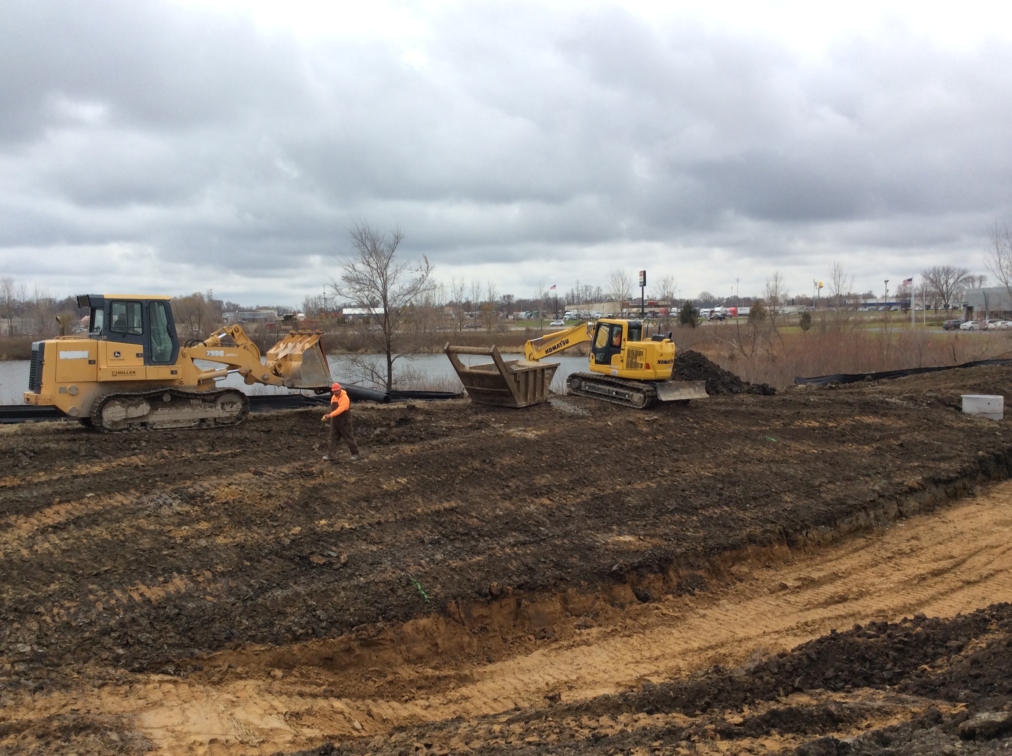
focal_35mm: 33
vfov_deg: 42.8
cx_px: 506
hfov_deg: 55.4
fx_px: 963
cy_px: 378
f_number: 2.4
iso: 32
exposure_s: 1/550
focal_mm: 3.3
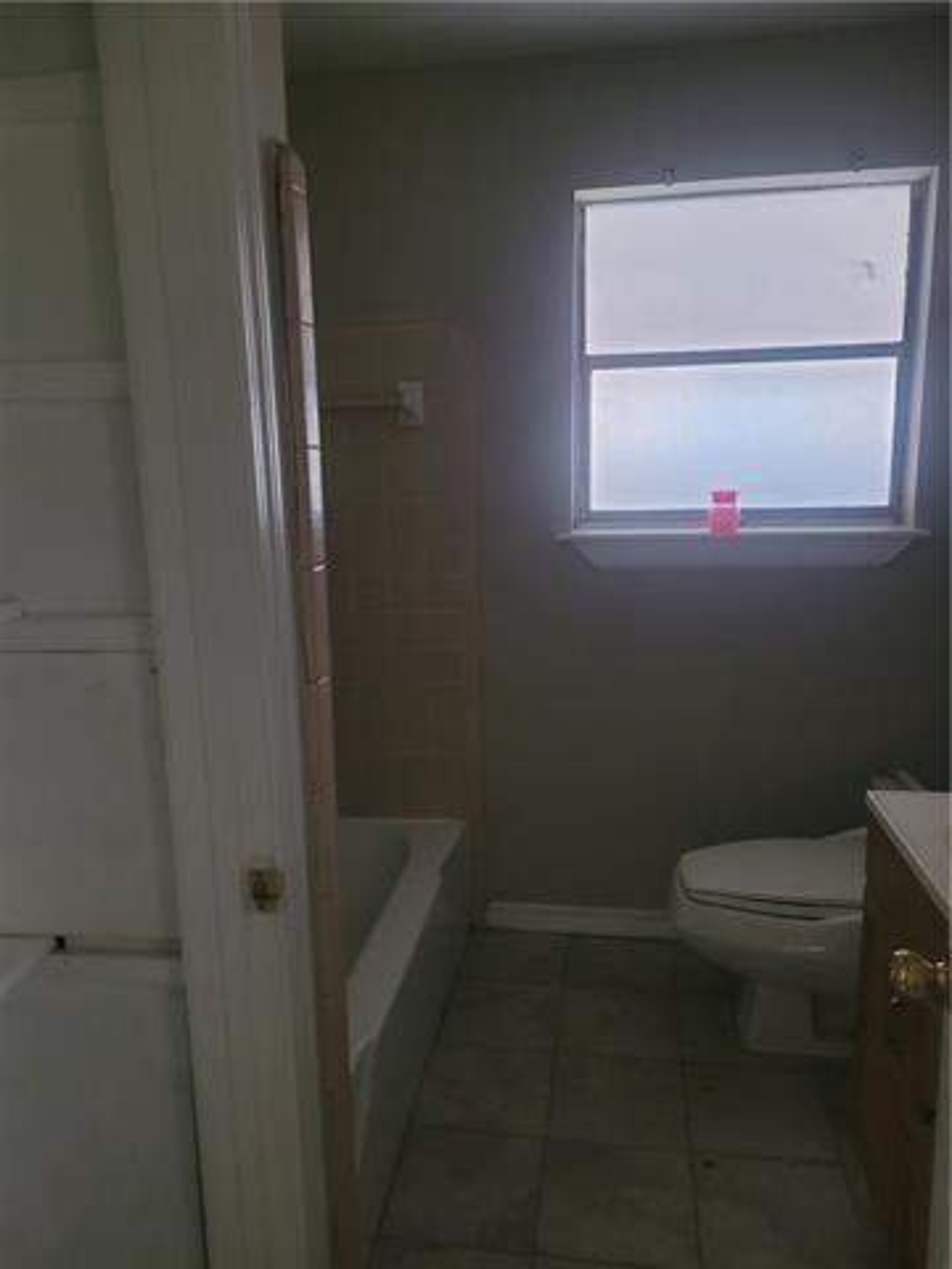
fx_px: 953
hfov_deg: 53.1
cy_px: 634
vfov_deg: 67.3
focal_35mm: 26
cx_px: 476
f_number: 1.8
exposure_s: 1/40
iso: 250
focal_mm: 5.4
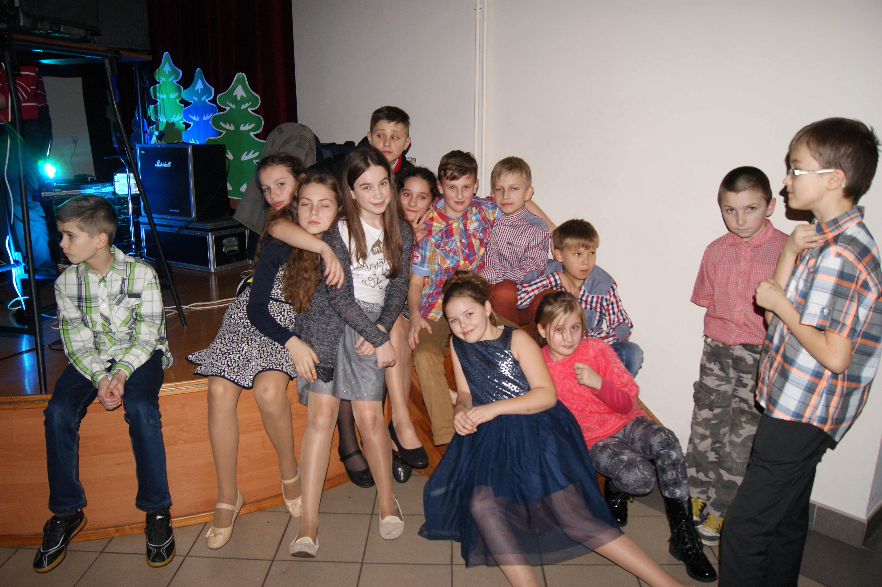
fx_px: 661
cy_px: 294
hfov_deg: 67.4
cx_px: 441
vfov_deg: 47.9
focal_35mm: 27
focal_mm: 18
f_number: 5.6
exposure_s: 1/60
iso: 400
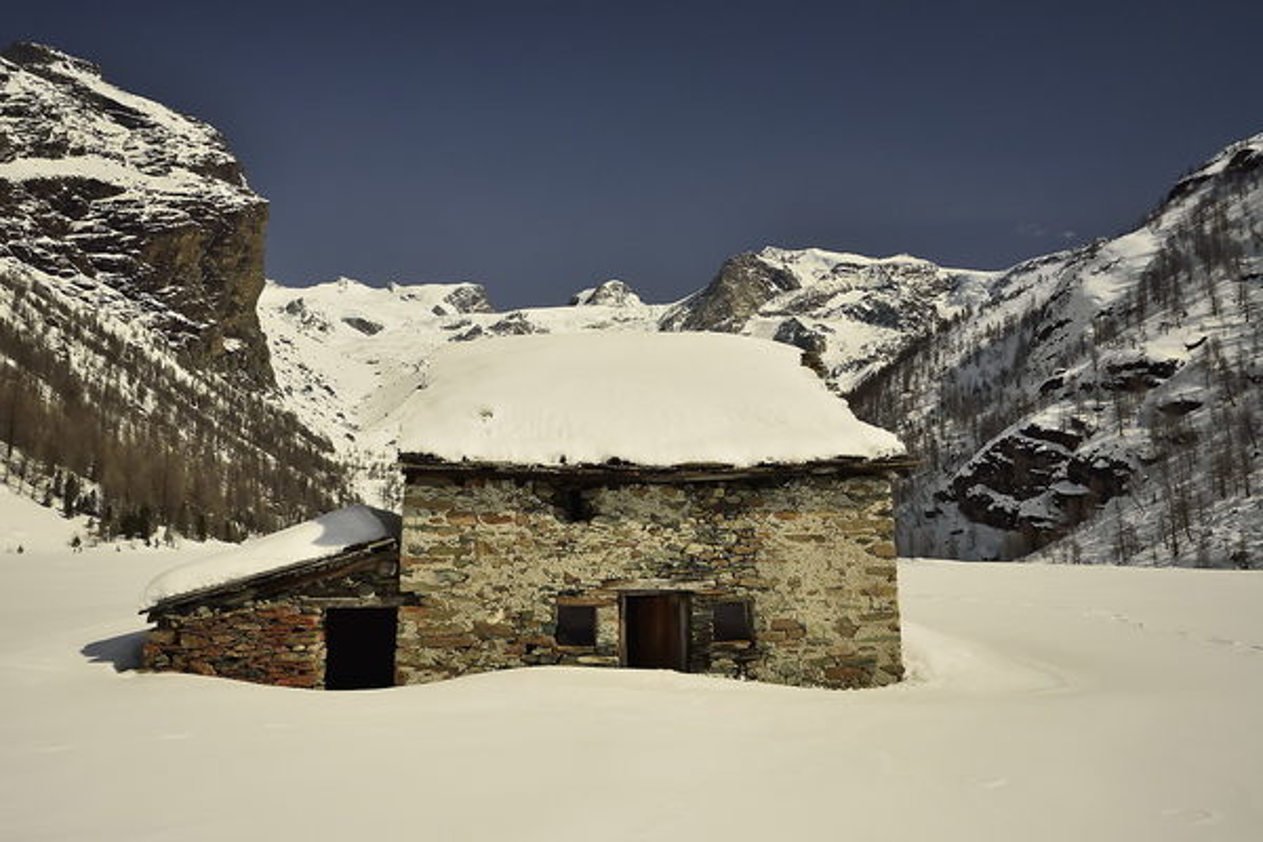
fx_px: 1052
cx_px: 632
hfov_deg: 61.9
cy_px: 421
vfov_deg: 43.6
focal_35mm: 30
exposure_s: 1/4000
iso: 1100
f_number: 7.1
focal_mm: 20
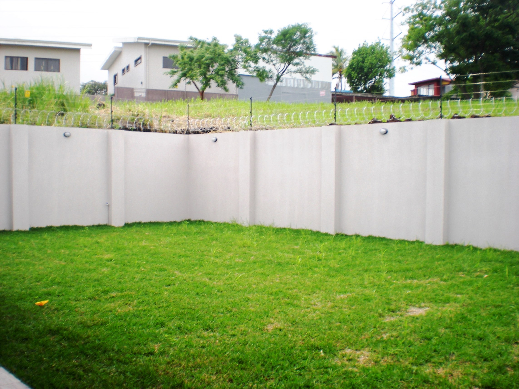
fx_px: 570
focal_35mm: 38
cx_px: 260
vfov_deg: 37.7
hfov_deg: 49.0
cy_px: 194
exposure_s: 1/271
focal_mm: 6.3
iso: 64
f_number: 4.6
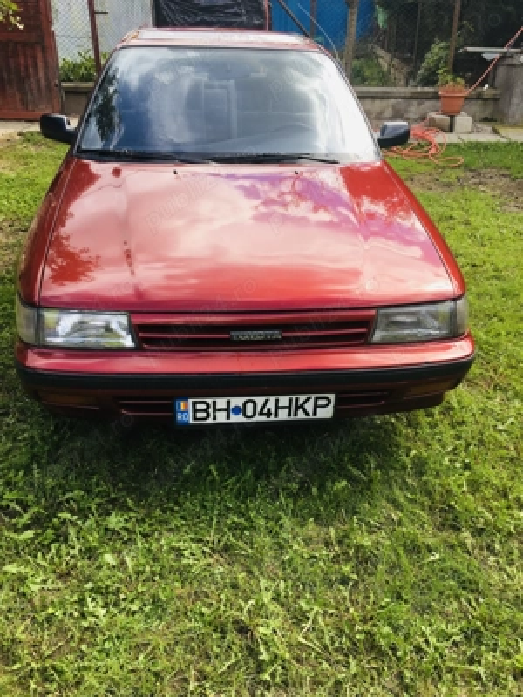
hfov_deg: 48.2
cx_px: 262
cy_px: 348
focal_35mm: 29
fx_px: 584
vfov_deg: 61.7
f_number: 2.2
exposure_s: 1/420
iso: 25
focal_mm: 4.15
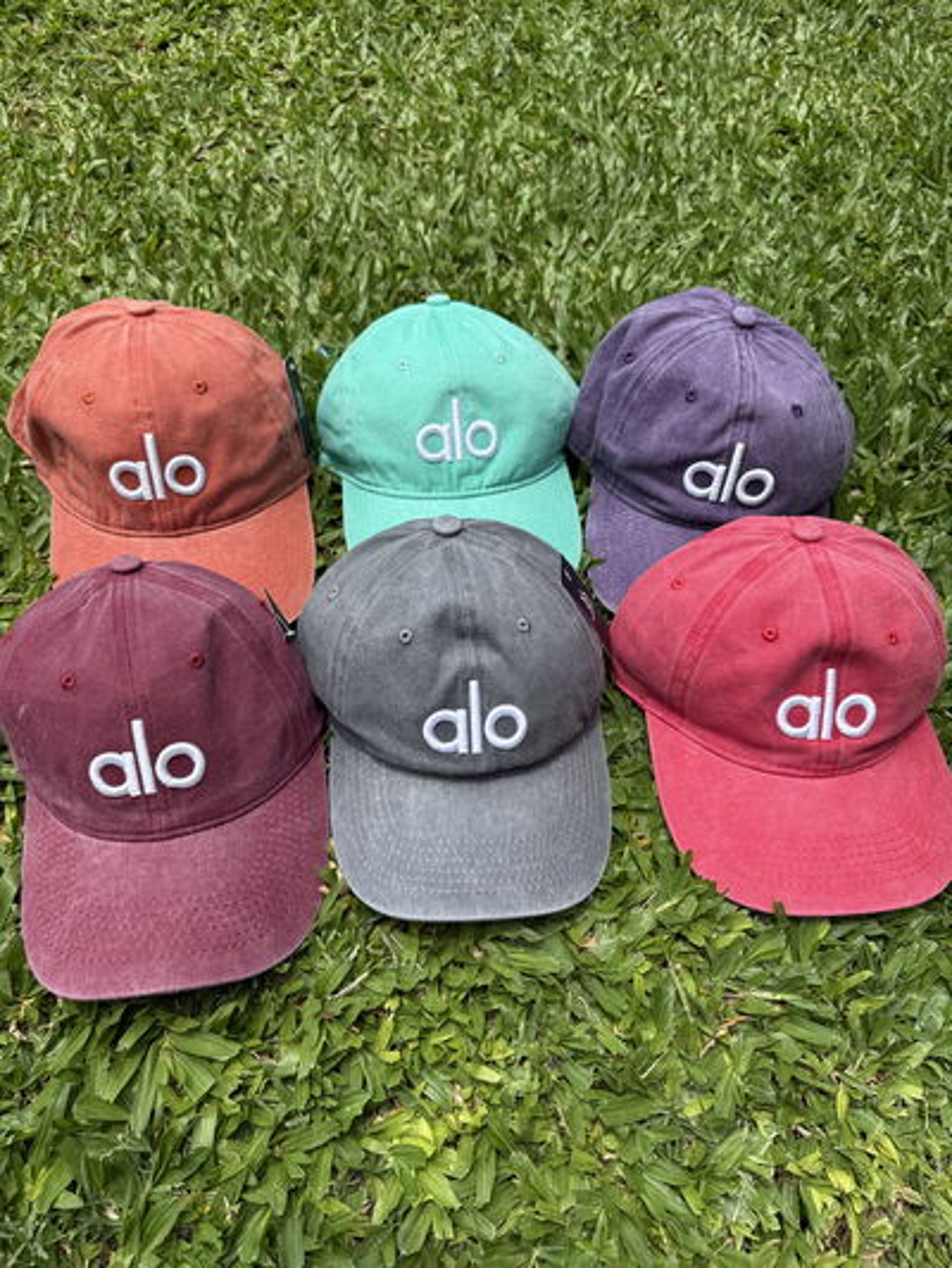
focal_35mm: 24
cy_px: 634
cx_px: 476
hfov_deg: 56.8
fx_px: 880
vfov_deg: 71.6
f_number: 1.78
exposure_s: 1/2445
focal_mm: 6.76
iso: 80
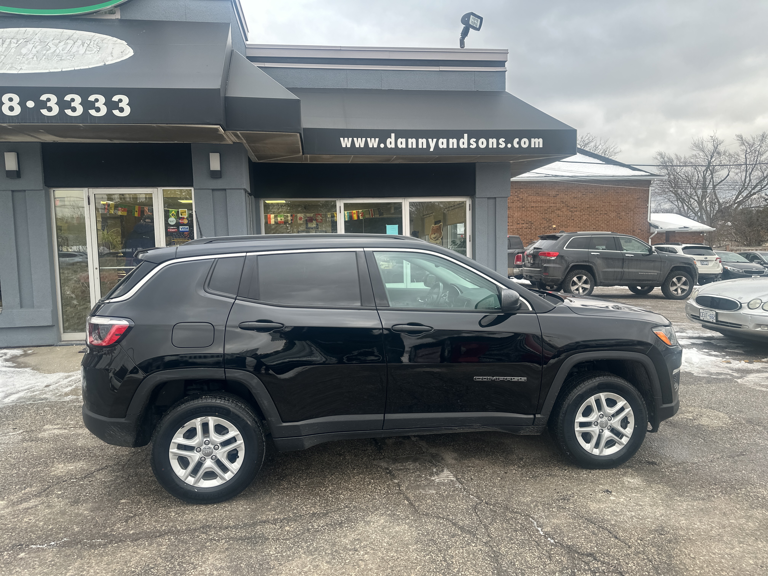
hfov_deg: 71.6
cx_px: 384
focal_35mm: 24
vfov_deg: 56.8
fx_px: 532
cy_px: 288
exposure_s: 1/156
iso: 64
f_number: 1.78
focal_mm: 6.86
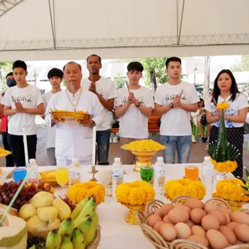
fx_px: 277
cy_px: 123
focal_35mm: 34
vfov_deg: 48.4
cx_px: 94
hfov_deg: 48.0
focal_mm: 17.5
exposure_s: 1/420
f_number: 4.5
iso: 400
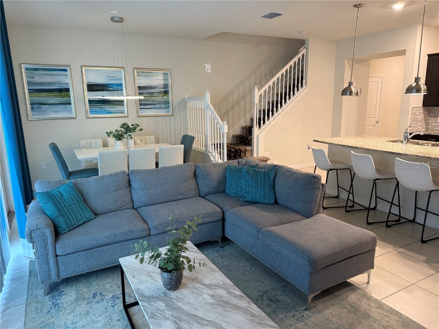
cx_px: 220
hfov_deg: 71.6
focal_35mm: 24
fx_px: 304
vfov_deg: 56.8
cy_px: 164
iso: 250
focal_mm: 6.76
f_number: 1.78
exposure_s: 1/60
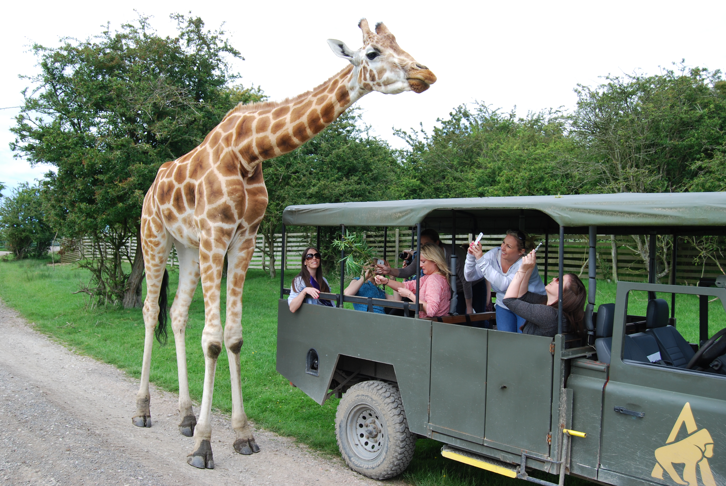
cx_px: 363
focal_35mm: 33
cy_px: 243
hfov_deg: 57.2
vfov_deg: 40.1
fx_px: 666
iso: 100
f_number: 6.3
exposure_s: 1/160
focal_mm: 22
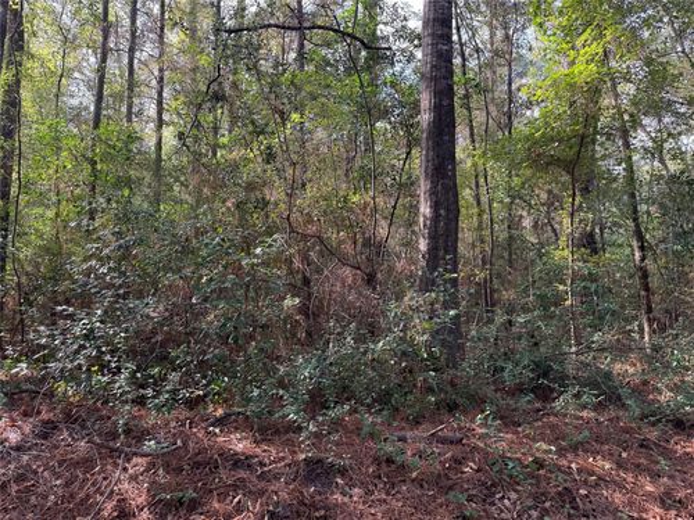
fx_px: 481
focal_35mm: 24
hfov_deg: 71.6
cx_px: 347
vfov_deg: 56.8
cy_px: 260
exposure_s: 1/121
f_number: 1.78
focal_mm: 6.76
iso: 80
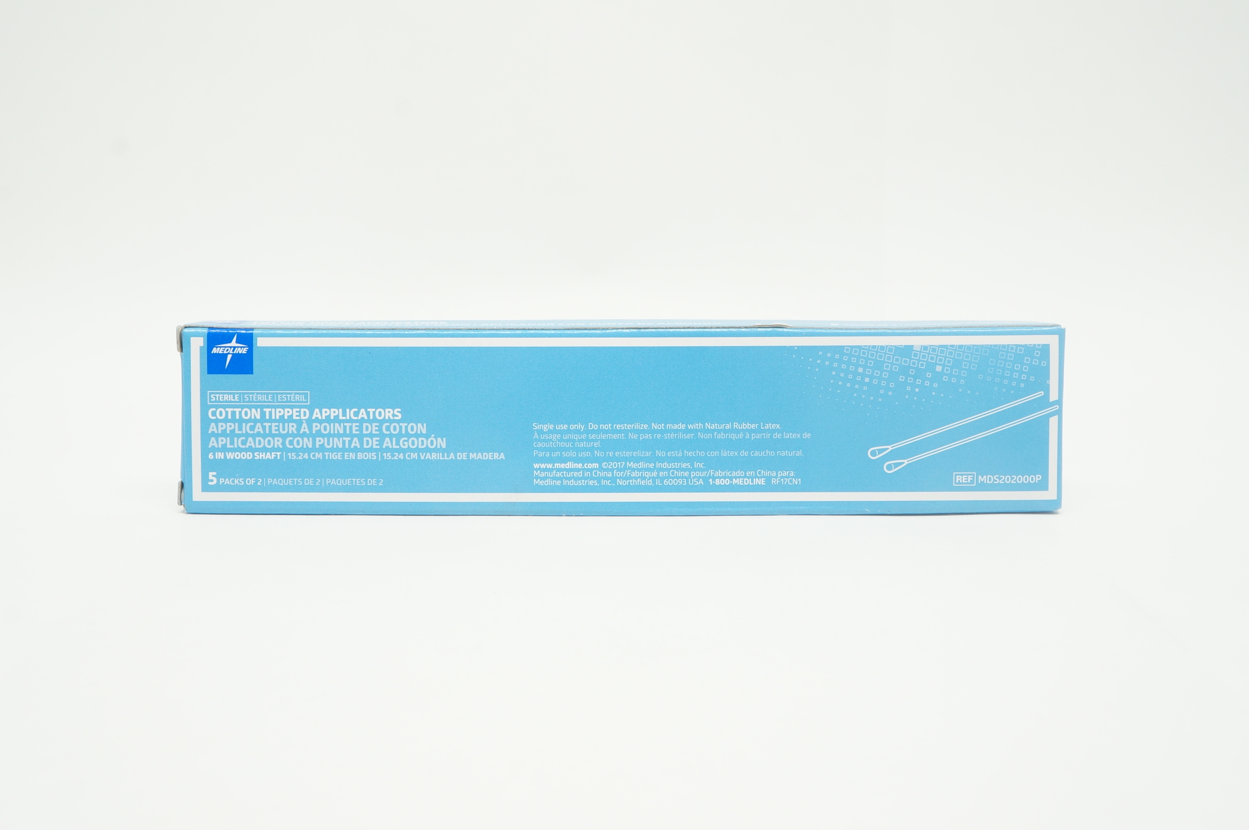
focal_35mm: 39
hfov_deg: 49.6
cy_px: 415
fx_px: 1352
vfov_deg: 34.1
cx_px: 624
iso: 400
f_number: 11
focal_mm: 26
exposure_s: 1/15
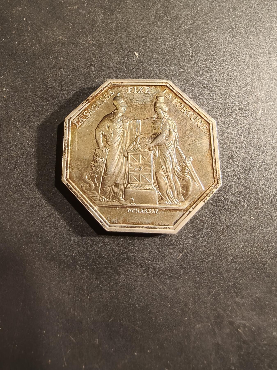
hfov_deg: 58.9
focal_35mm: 23
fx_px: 245
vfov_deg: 73.9
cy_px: 185
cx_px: 138
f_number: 2
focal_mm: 2.32
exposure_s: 1/55.2
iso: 160
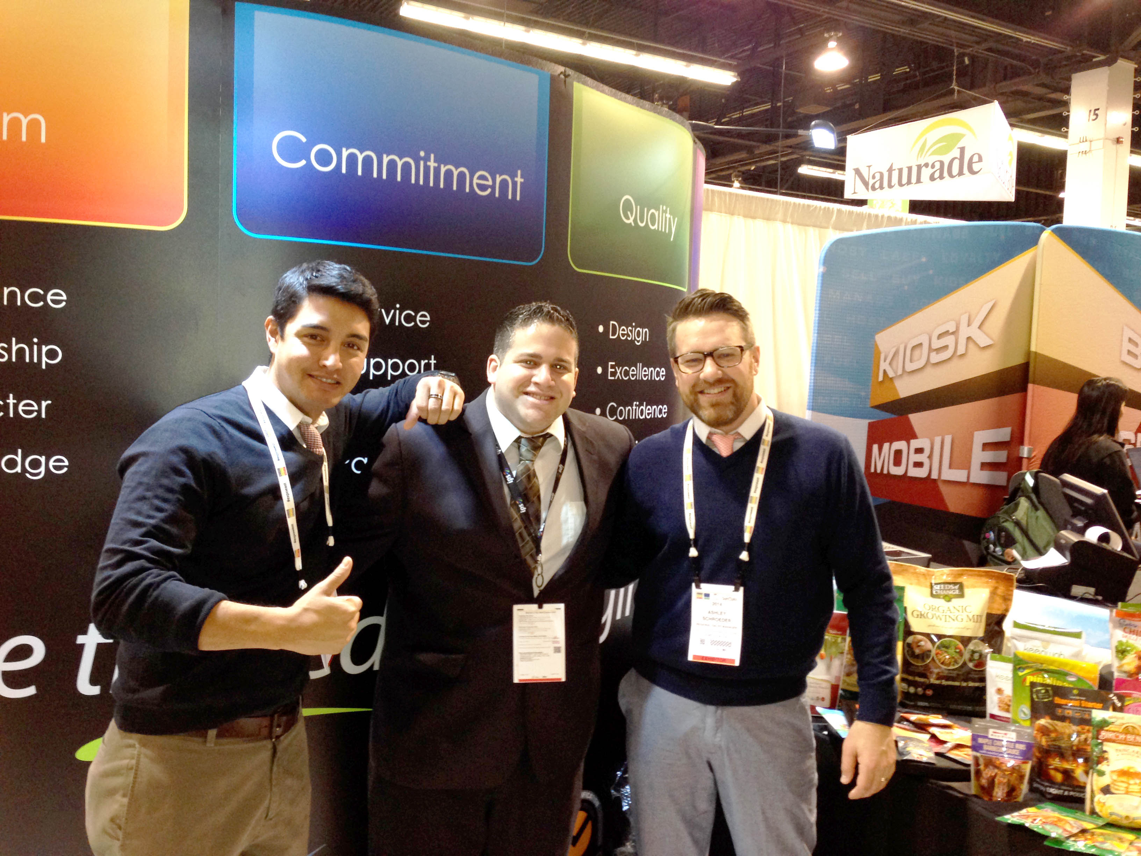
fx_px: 1088
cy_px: 428
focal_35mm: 33
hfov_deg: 55.4
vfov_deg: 42.9
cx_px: 570
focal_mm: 4.12
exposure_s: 1/20
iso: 100
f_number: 2.4
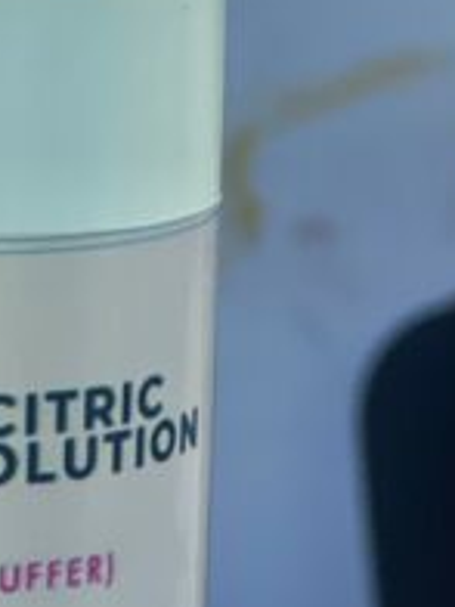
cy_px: 158
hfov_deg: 5.7
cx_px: -12
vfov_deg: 7.6
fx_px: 4574
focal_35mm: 261
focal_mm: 7.5
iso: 160
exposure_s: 1/121
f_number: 2.2
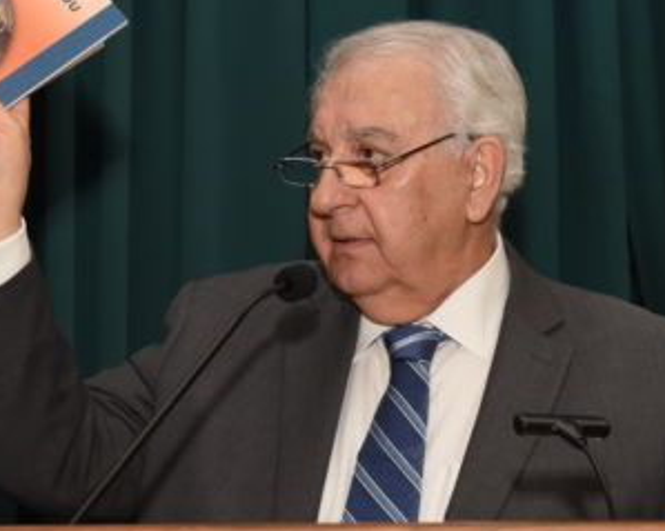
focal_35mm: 105
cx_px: 400
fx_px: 2066
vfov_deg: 14.6
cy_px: 343
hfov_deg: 18.3
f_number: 8
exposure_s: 1/100
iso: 1000
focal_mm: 44
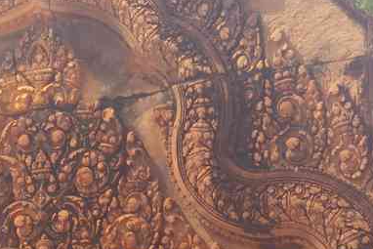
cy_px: 257
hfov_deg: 10.5
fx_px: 2031
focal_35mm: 196
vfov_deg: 7.0
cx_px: 107
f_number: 8
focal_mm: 50
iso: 400
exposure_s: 1/80
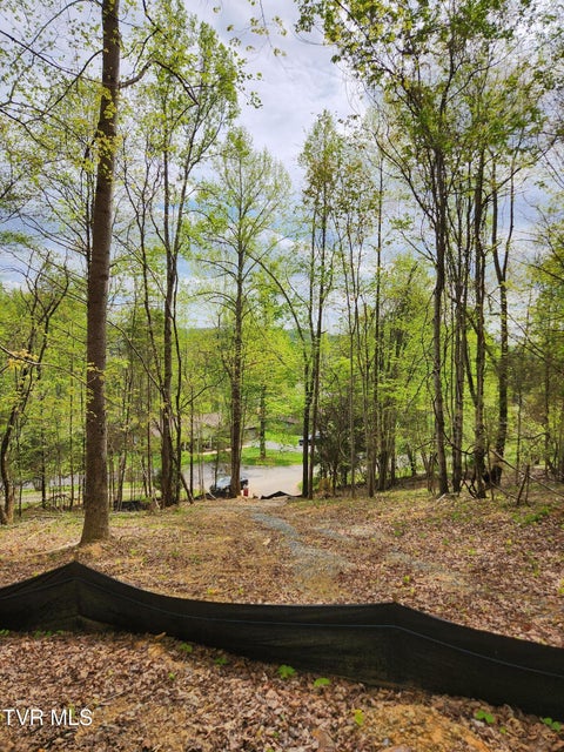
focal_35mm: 23
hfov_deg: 58.9
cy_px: 376
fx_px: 500
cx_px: 282
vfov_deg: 73.9
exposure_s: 1/1894
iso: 20
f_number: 1.8
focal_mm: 5.4
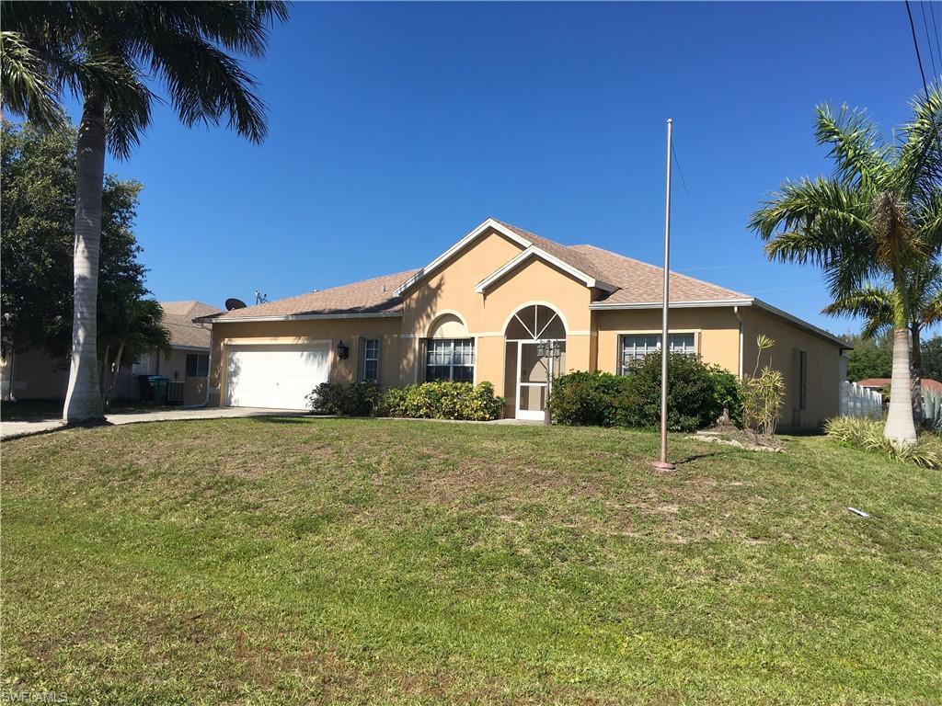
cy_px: 353
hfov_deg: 61.7
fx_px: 789
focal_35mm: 29
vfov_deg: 48.2
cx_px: 471
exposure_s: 1/2079
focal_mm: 4.15
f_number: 2.2
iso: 25
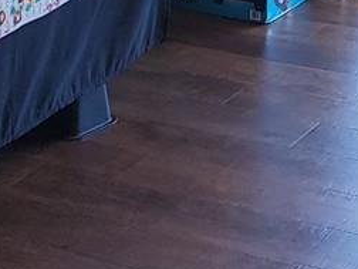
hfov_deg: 13.3
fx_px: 1510
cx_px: 355
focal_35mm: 146
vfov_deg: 8.7
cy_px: -487
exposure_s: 1/60
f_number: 1.8
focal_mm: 6.4
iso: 64
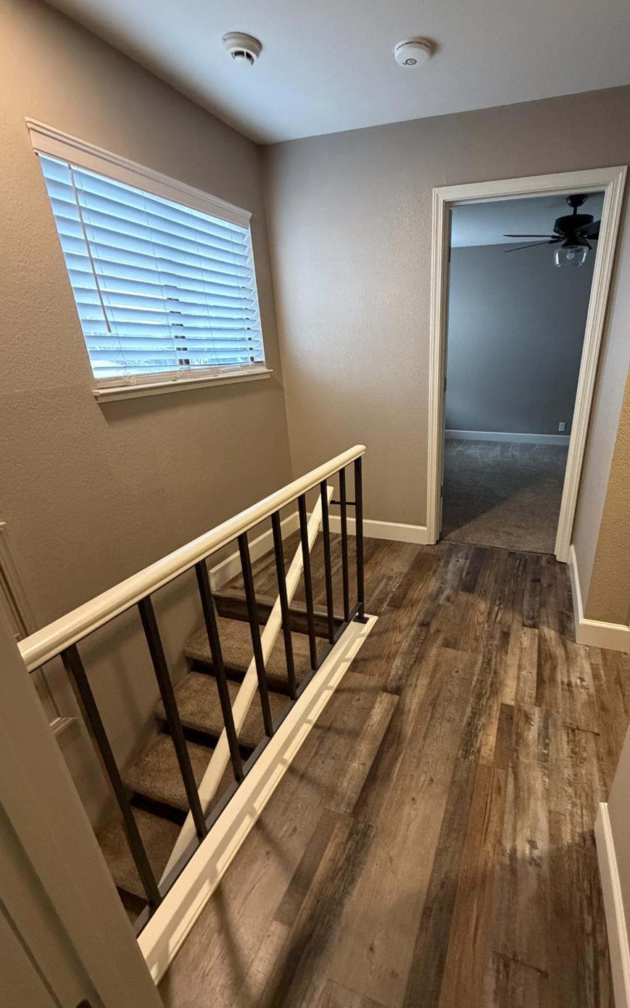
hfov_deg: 70.2
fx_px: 440
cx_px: 391
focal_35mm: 16
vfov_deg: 97.8
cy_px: 512
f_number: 2.2
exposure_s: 1/60
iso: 640
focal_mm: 2.22
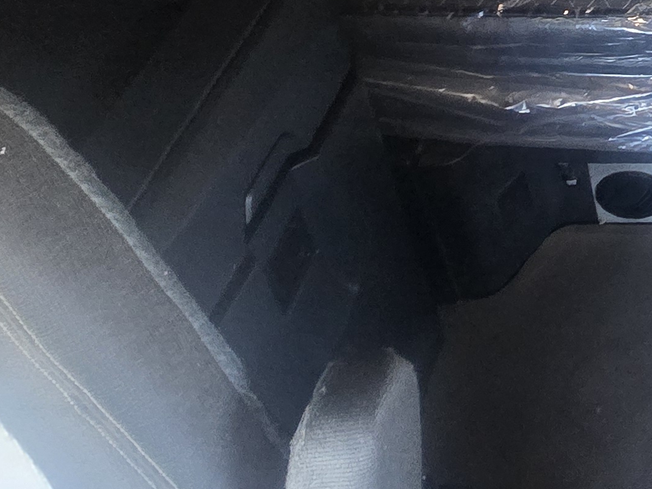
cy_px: -208
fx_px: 923
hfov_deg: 30.0
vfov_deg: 24.4
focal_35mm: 49
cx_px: 869
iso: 800
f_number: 2.2
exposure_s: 1/50
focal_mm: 2.2
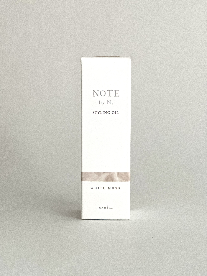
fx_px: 614
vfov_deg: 25.3
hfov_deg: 19.1
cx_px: 104
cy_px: 138
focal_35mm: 77
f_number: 2.8
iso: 400
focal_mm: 9
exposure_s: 1/28
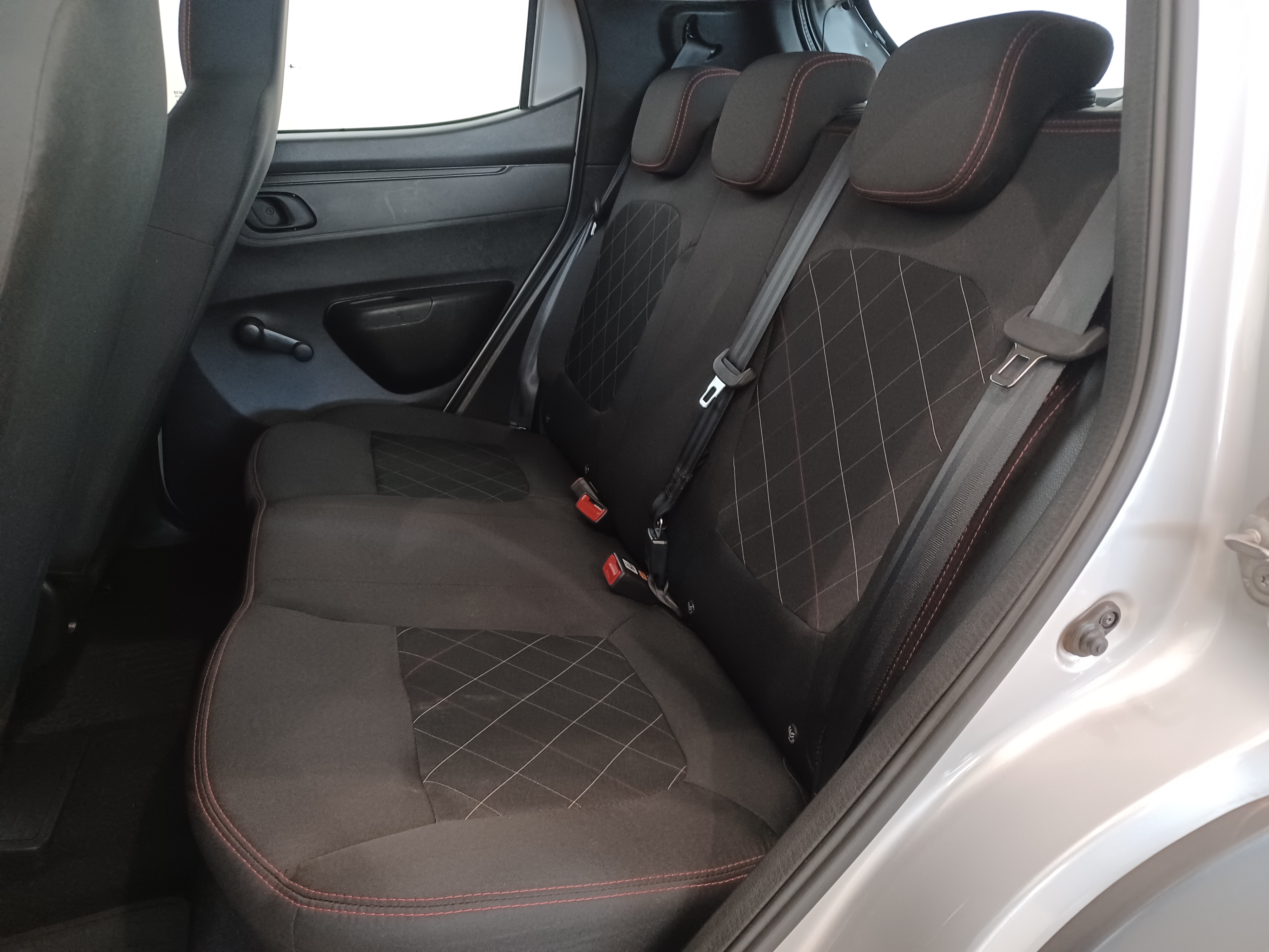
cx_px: 634
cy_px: 476
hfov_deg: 69.4
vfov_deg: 54.9
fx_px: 916
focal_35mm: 25
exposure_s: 1/30
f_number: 1.8
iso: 400
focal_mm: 4.6
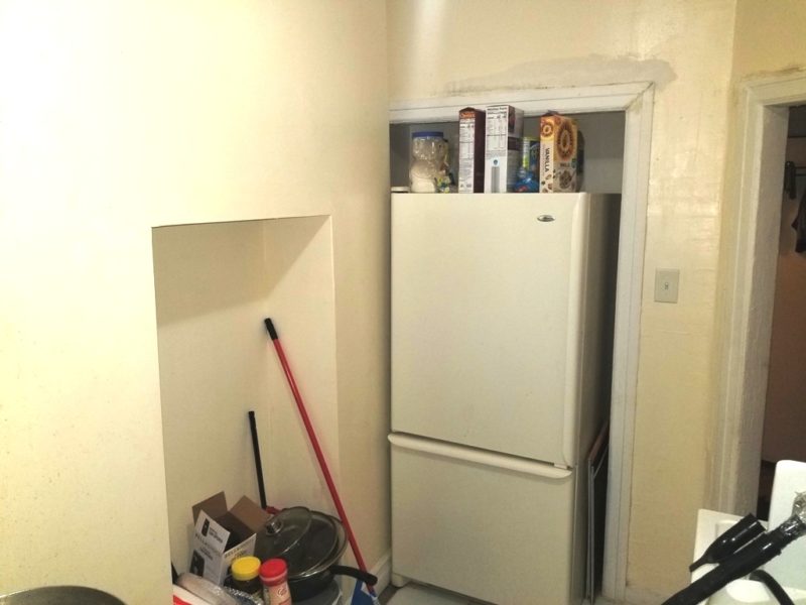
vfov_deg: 53.1
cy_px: 302
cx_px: 403
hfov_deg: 67.3
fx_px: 605
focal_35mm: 26
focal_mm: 4.25
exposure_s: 1/40
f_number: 1.7
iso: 125
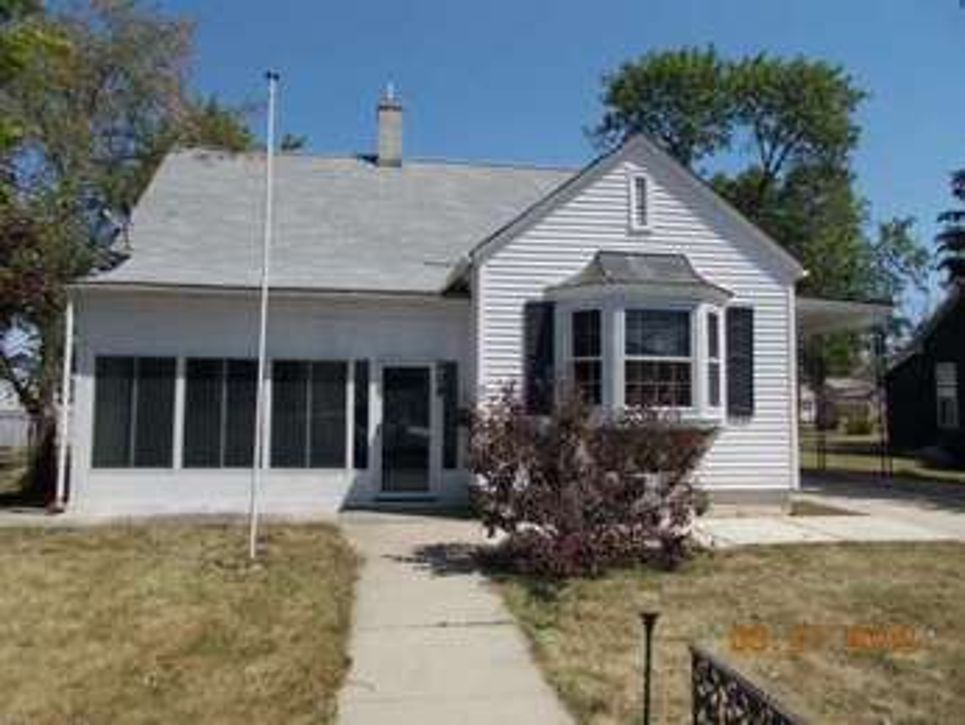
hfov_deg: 67.3
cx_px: 482
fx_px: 725
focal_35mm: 26
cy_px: 362
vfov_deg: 53.1
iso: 80
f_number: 8
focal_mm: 4.6
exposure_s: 1/200
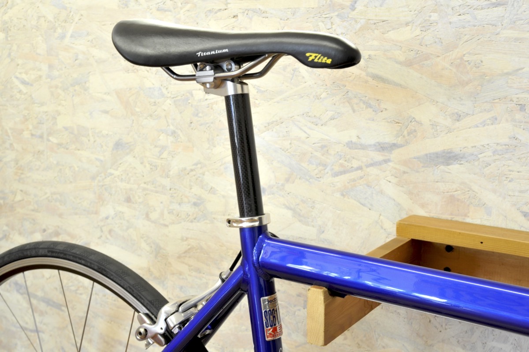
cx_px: 264
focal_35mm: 45
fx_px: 661
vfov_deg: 29.8
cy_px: 176
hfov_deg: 43.6
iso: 800
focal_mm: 45
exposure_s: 1/2
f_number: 11
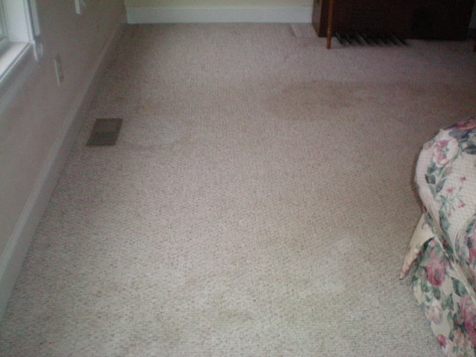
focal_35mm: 38
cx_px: 238
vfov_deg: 37.7
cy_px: 178
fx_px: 523
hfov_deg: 49.0
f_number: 3.1
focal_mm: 6.3
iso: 400
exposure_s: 1/60
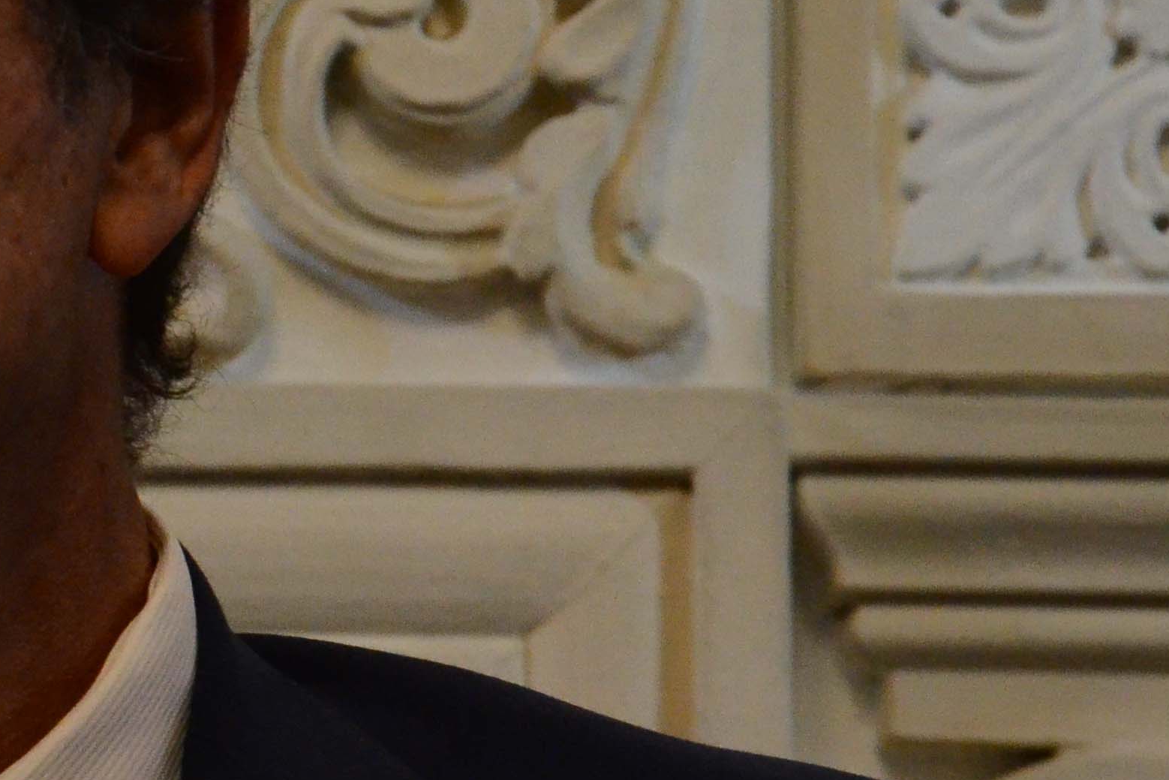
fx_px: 15067
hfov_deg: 4.4
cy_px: 477
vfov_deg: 3.0
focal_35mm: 464
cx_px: -335
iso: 3200
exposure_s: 1/80
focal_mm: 98
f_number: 5.6
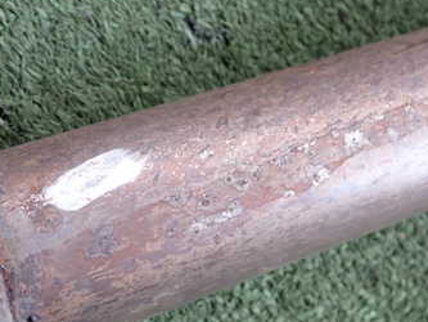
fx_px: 668
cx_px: 87
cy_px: 198
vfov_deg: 27.0
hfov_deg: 34.5
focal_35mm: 54
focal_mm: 5.4
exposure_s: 1/100
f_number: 2.3
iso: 200
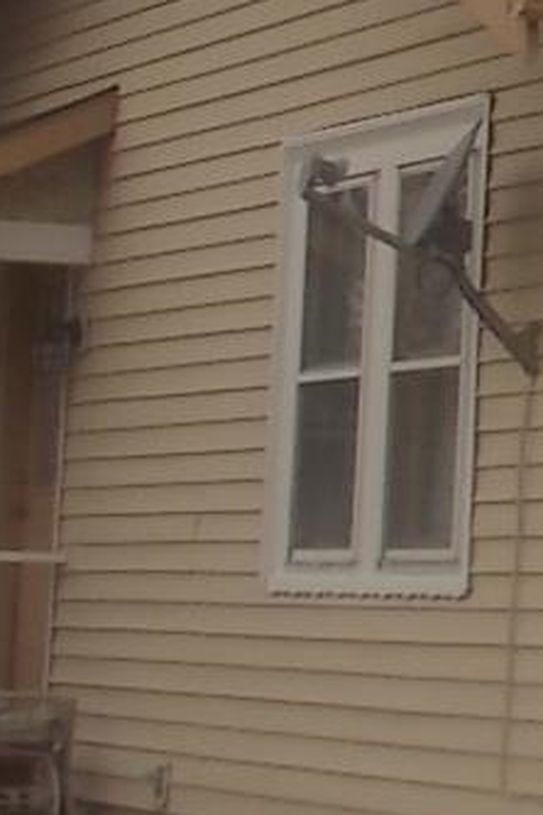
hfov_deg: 8.2
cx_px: 1438
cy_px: 230
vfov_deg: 13.7
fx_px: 3393
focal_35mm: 150
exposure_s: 1/400
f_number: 3.3
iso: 80
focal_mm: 5.3
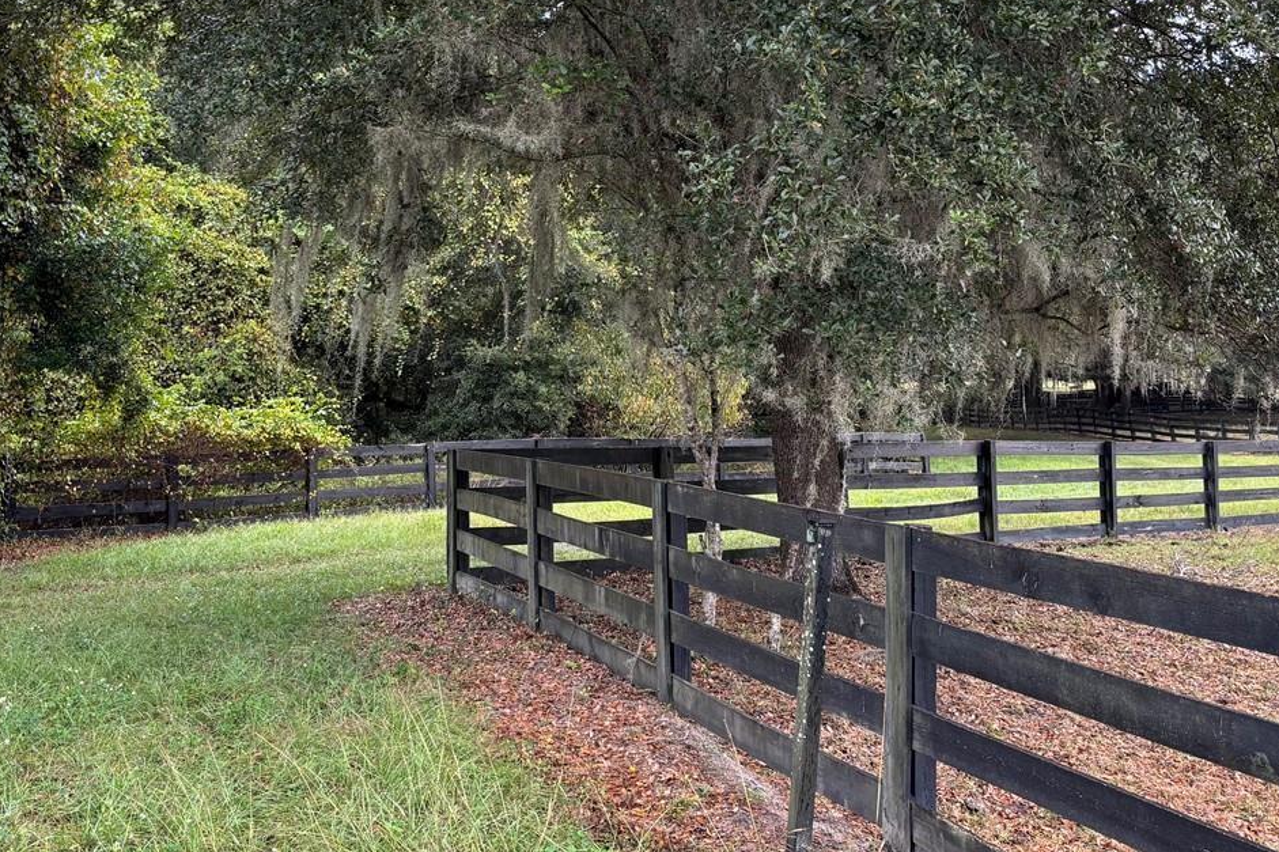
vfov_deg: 29.0
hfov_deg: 42.6
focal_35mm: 46
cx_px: 538
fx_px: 1634
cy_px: 277
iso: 50
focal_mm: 5.96
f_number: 1.6
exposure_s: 1/170
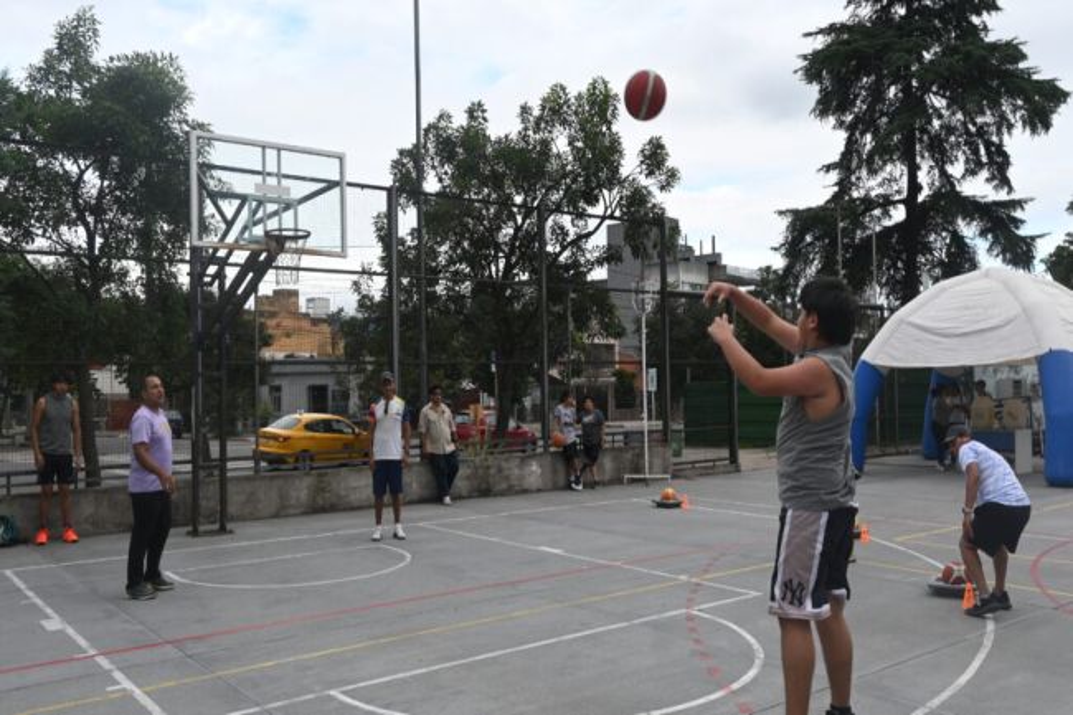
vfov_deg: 43.6
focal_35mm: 30
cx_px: 536
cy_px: 358
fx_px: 894
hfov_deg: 61.9
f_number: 5.6
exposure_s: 1/250
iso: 100
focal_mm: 20
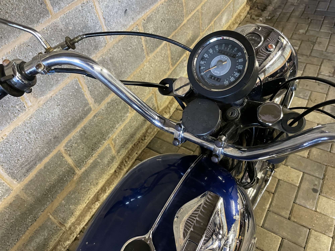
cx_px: 168
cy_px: 126
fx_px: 252
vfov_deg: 53.1
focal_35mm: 26
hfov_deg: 67.3
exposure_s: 1/33
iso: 500
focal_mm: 4.2
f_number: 1.6
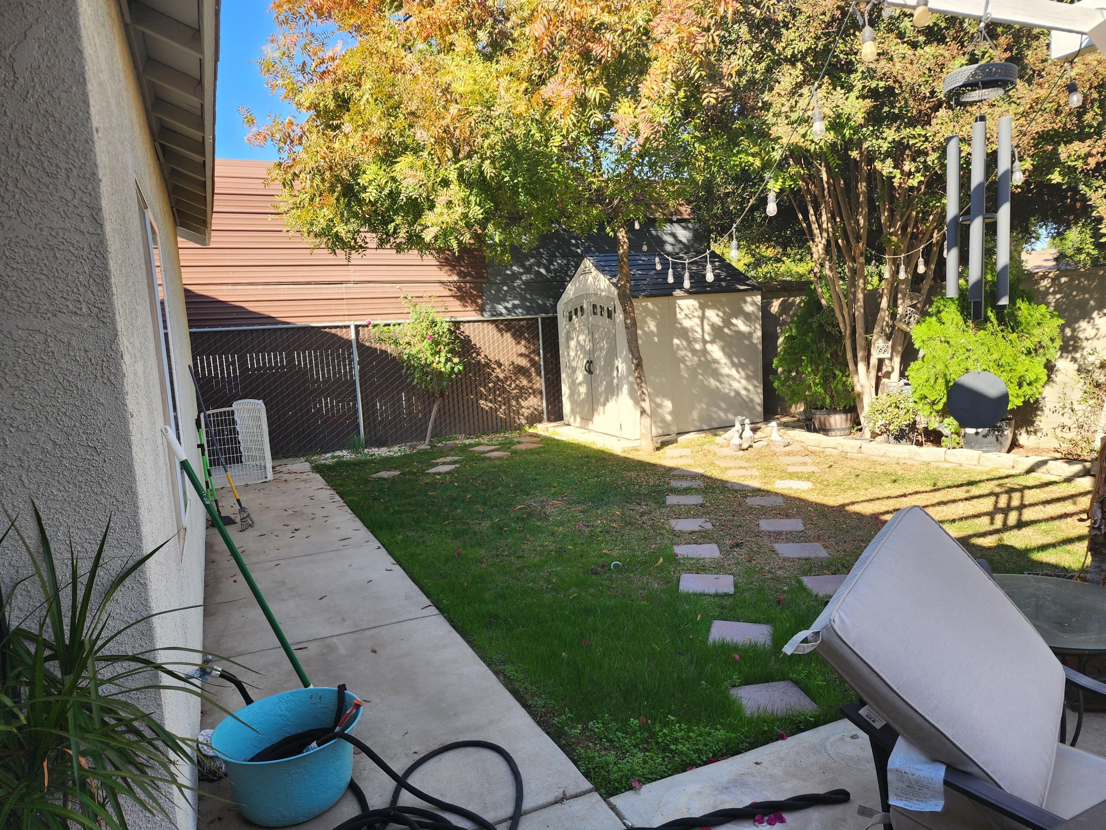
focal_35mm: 23
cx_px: 553
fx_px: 735
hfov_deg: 73.9
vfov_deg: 58.9
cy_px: 415
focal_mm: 6.4
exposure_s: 1/198
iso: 12
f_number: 1.8
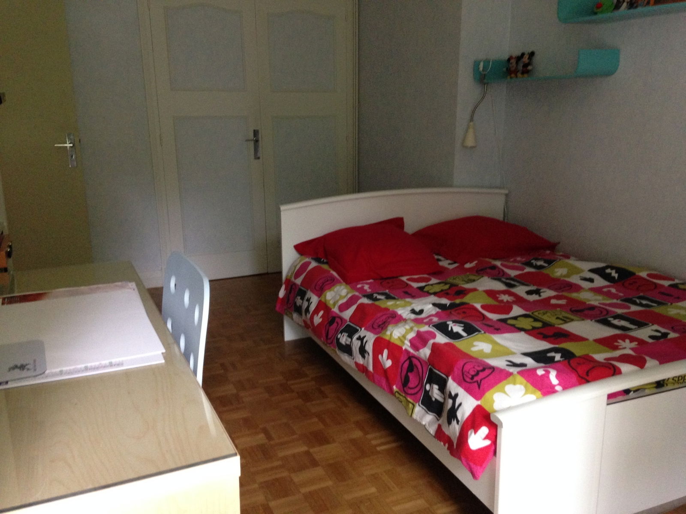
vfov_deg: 42.9
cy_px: 257
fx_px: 654
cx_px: 343
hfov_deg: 55.4
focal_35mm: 33
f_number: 2.4
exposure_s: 1/20
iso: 320
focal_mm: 4.12
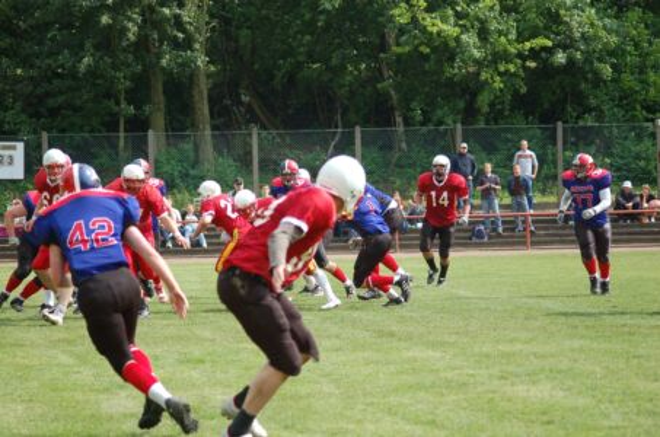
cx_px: 330
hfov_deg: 14.4
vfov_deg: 9.6
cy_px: 218
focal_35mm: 142
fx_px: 2607
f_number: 4.2
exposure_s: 1/1000
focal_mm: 95
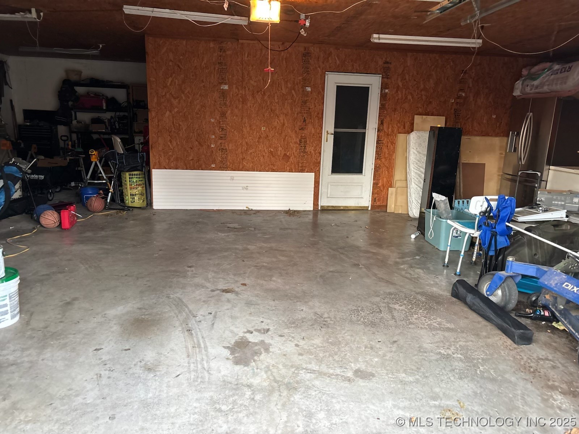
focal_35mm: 26
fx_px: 435
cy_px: 217
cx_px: 290
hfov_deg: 67.3
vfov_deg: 53.1
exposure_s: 1/60
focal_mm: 5.96
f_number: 1.6
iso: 320
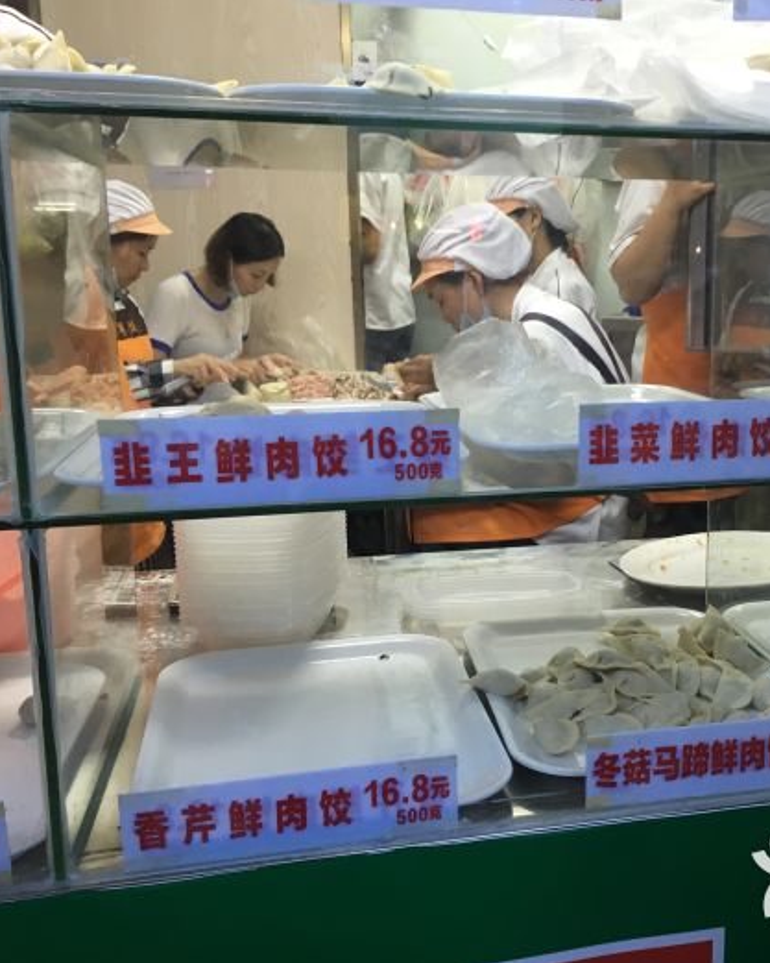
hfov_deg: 38.3
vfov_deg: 47.9
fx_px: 1082
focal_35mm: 38
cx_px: 569
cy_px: 483
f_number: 2.2
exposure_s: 1/33
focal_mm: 4.15
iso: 80
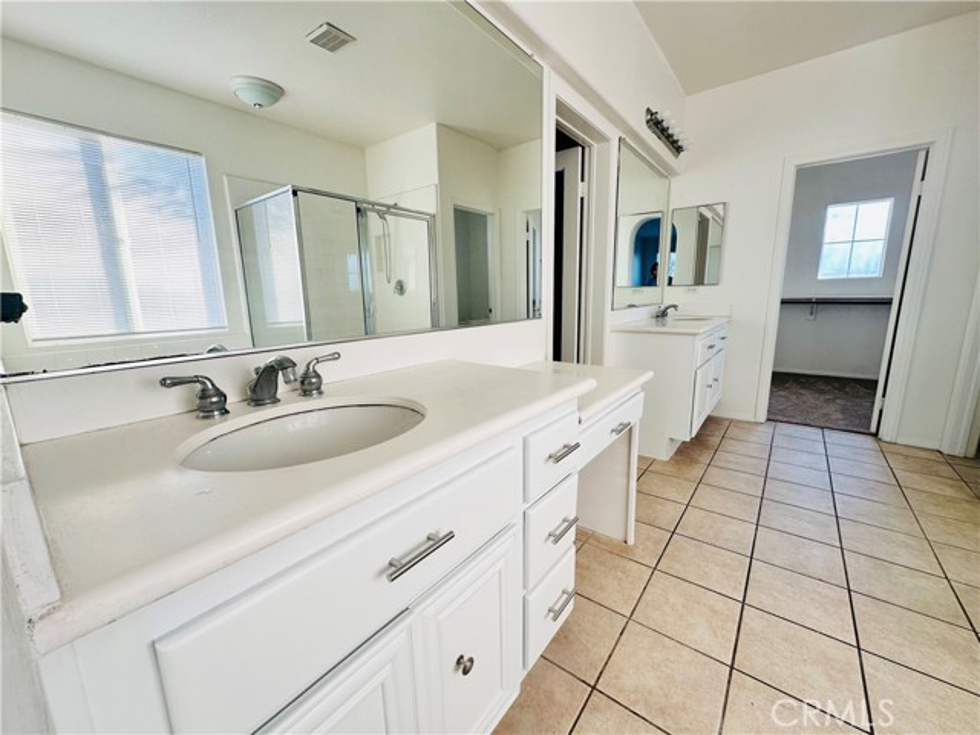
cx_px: 490
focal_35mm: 14
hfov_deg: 102.1
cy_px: 368
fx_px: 396
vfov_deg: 85.7
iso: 50
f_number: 2.2
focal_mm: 2.22
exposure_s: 1/99
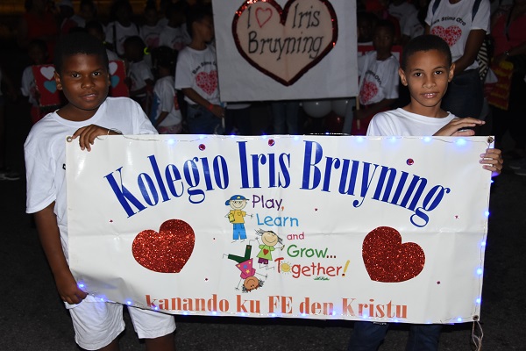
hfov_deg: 46.4
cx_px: 263
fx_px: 614
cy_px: 176
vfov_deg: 31.9
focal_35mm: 42
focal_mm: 28
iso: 1250
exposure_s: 1/60
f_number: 5.6
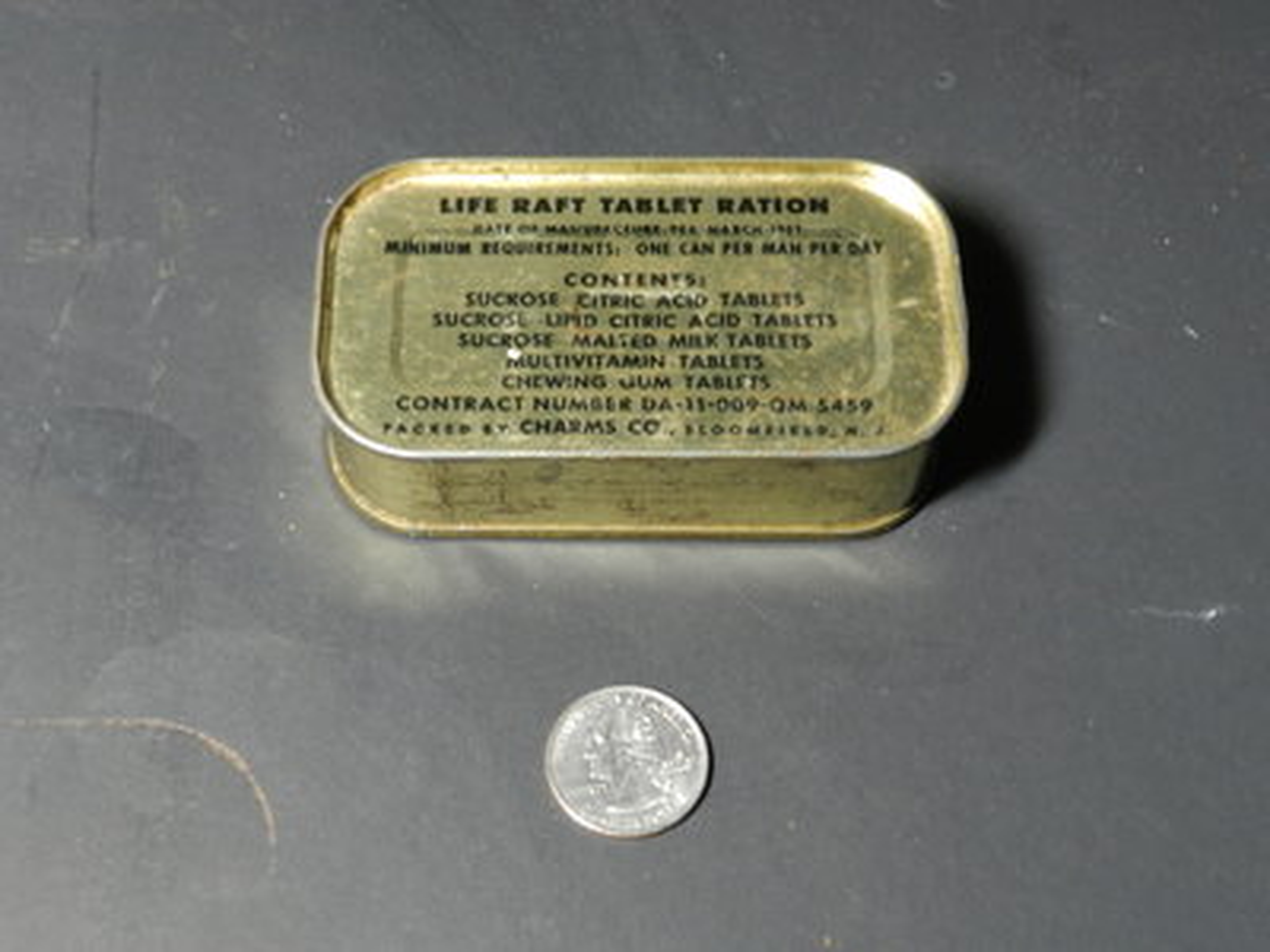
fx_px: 1944
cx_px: 635
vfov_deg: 27.5
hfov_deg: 36.2
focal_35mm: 53
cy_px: 476
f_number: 4.4
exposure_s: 1/5
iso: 400
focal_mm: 9.4
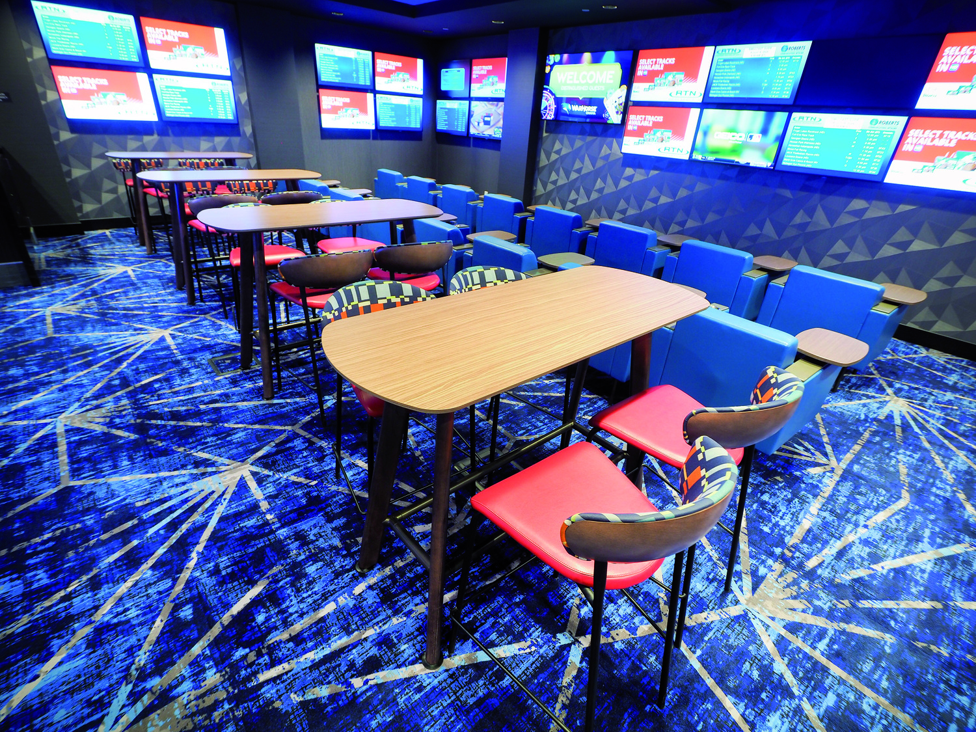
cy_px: 366
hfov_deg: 94.5
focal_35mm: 16
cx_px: 488
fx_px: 451
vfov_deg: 78.1
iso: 200
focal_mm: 8
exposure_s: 1/4
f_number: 4.5
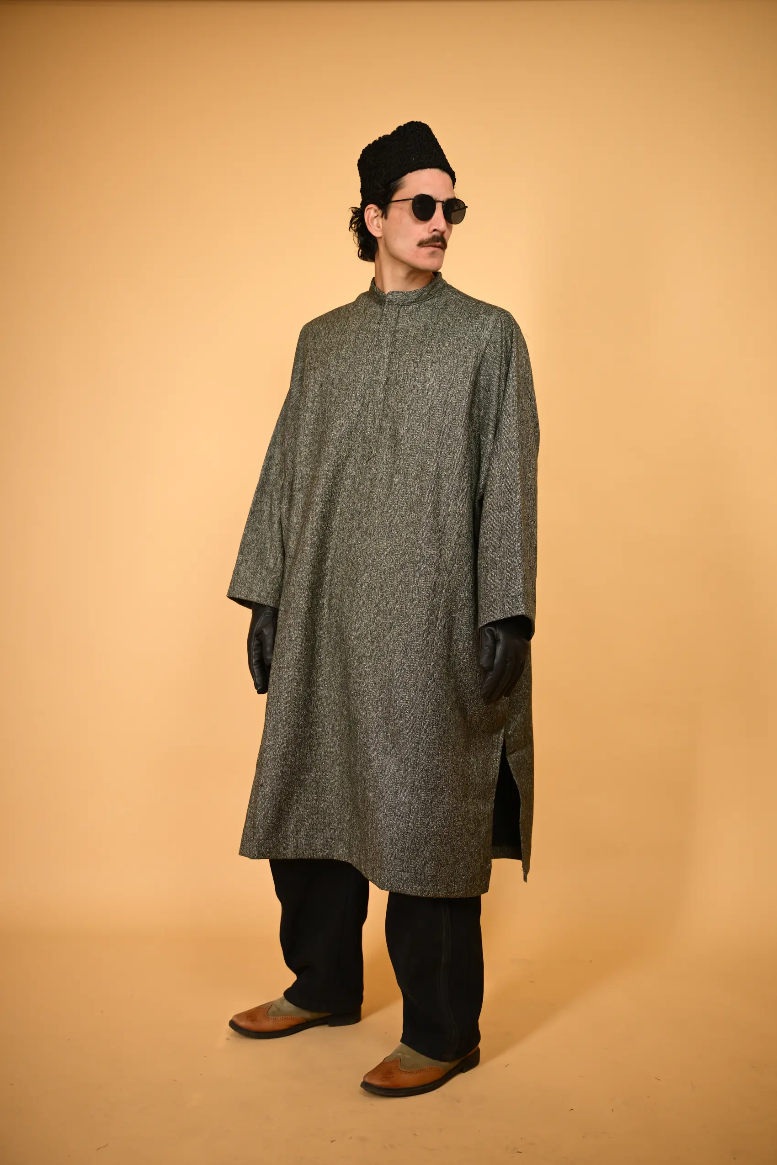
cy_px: 582
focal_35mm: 40
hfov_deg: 33.4
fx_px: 1295
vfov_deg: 48.5
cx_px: 388
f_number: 2.8
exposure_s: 1/320
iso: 250
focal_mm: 40
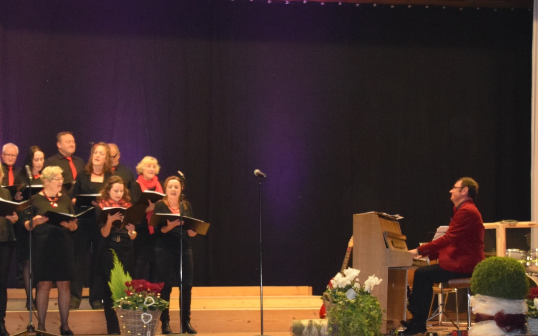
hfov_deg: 21.6
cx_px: 114
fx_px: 1392
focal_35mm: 95
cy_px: 244
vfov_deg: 13.7
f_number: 4.5
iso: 3200
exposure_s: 1/60
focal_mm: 35
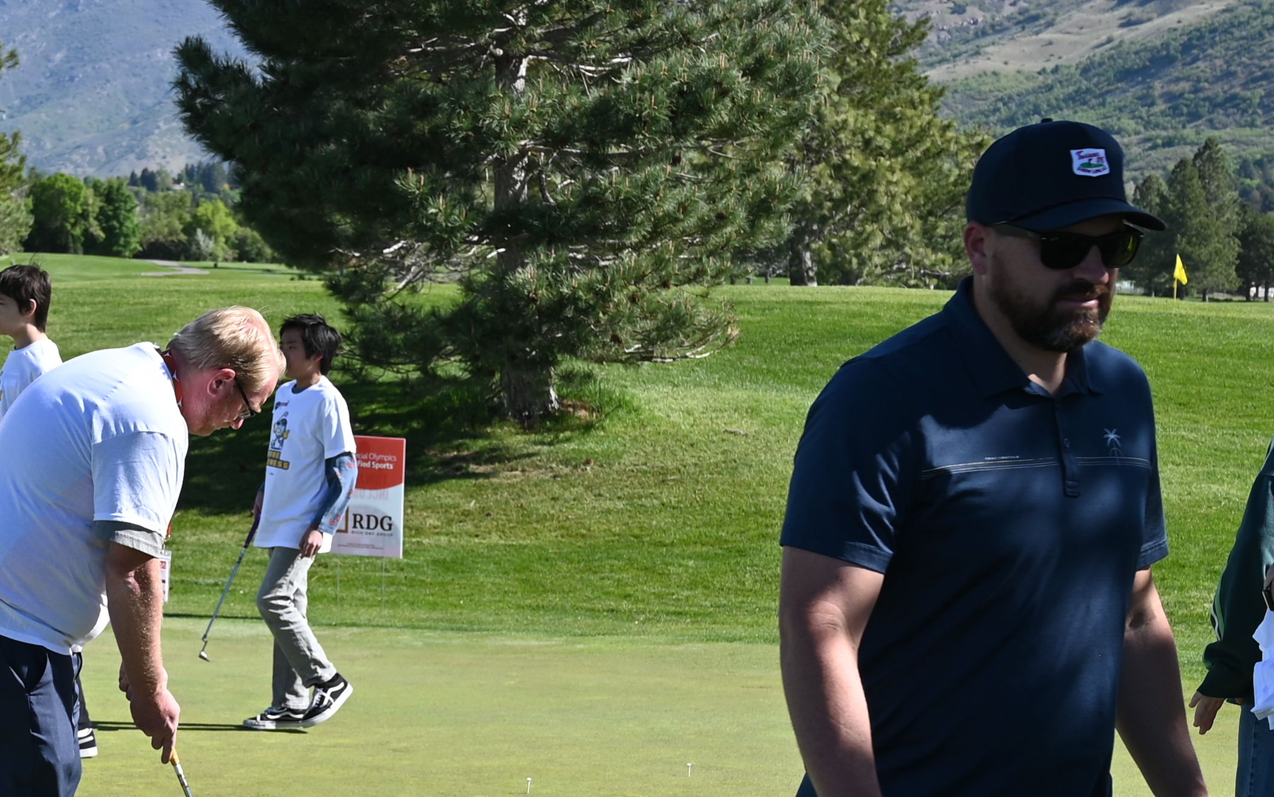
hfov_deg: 17.7
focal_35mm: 117
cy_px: 606
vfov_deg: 11.2
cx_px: 256
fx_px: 4063
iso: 100
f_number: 6.3
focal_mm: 40
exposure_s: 1/320
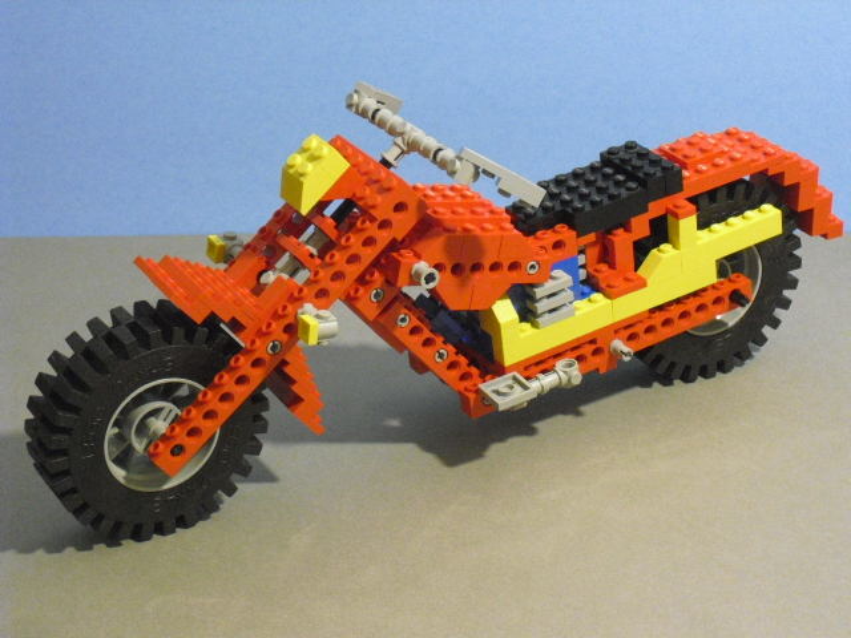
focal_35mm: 89
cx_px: 426
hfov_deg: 22.0
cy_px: 319
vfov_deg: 16.6
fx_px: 2188
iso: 800
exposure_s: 1/20
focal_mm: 15.7
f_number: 5.1
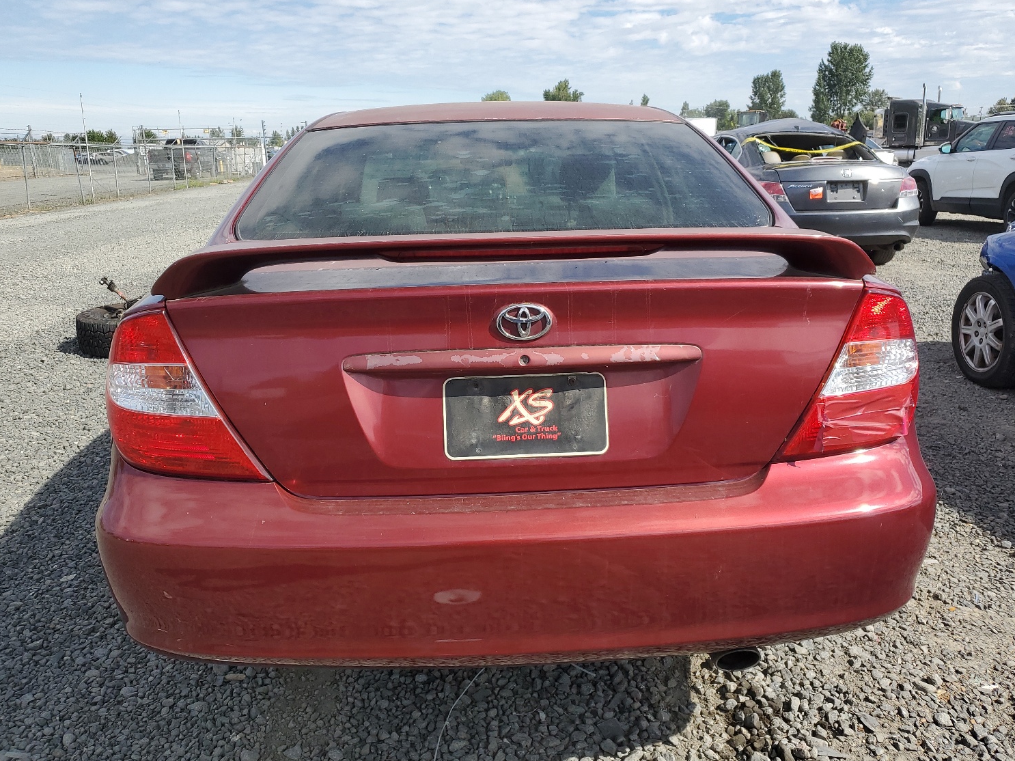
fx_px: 821
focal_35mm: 28
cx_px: 516
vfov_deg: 49.7
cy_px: 392
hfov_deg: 63.4
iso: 50
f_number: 1.5
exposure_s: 1/2500
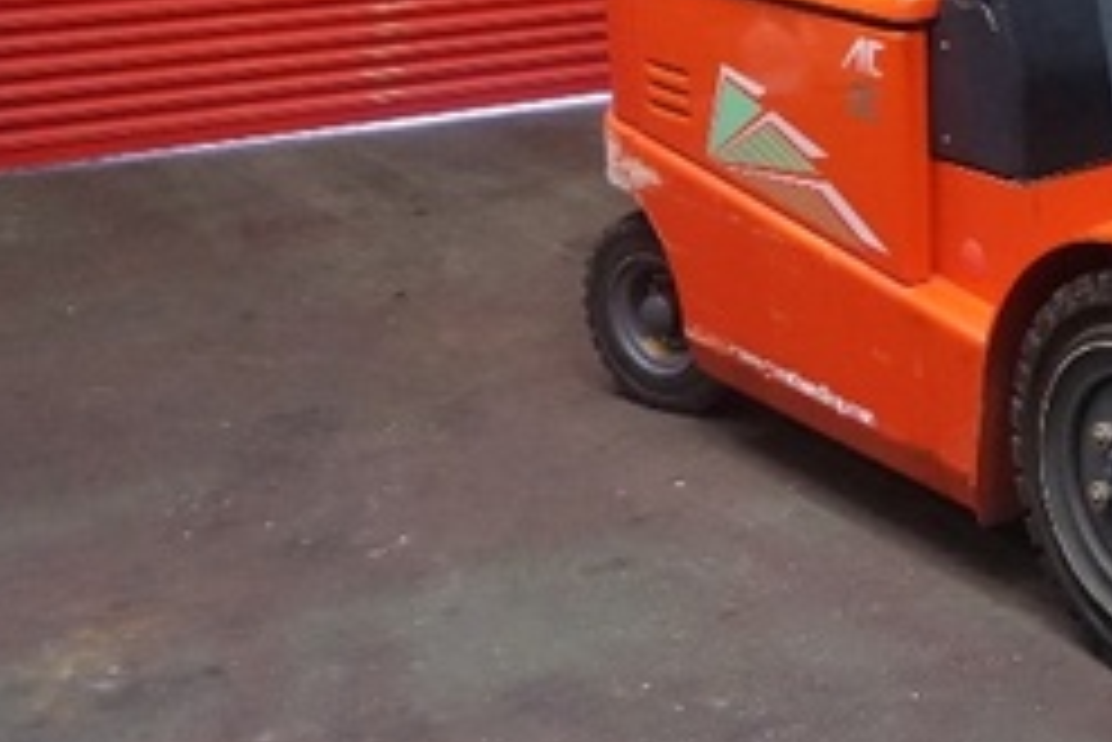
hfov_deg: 25.5
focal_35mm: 70
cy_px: 54
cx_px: 1382
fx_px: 2163
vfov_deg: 19.1
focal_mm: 16
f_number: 3.5
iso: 2500
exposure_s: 1/160
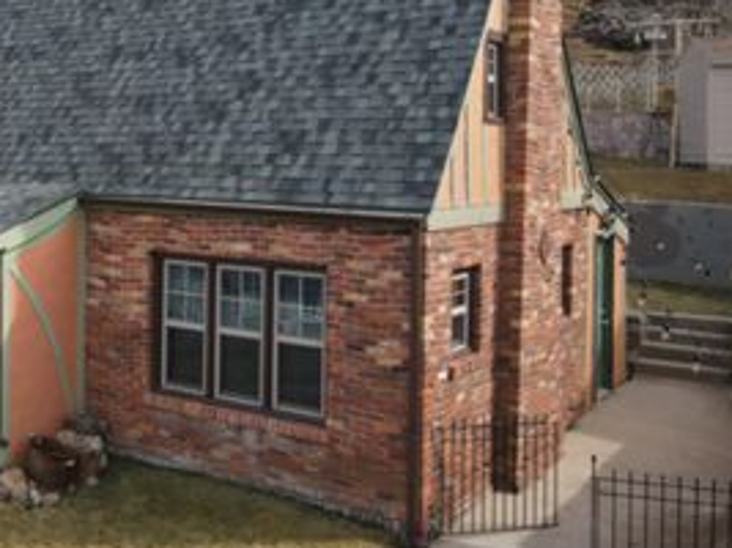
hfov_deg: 39.3
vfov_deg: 31.7
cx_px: 82
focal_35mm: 45
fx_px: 951
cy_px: 158
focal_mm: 4.5
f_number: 2.8
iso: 100
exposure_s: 1/350
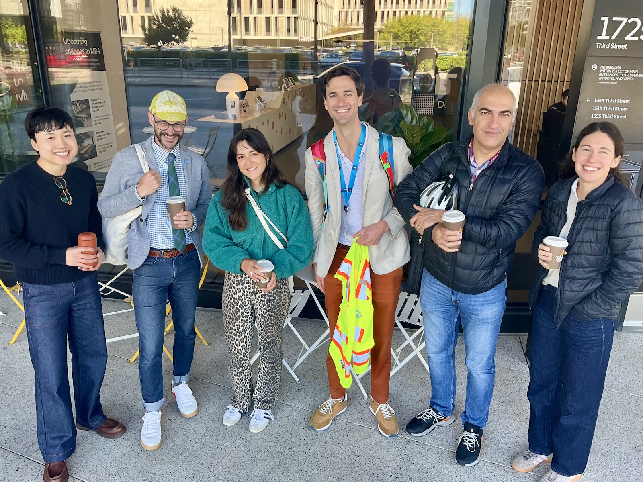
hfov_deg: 61.7
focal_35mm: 29
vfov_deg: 48.2
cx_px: 322
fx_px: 539
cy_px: 241
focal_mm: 3
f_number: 1.8
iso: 32
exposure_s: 1/122
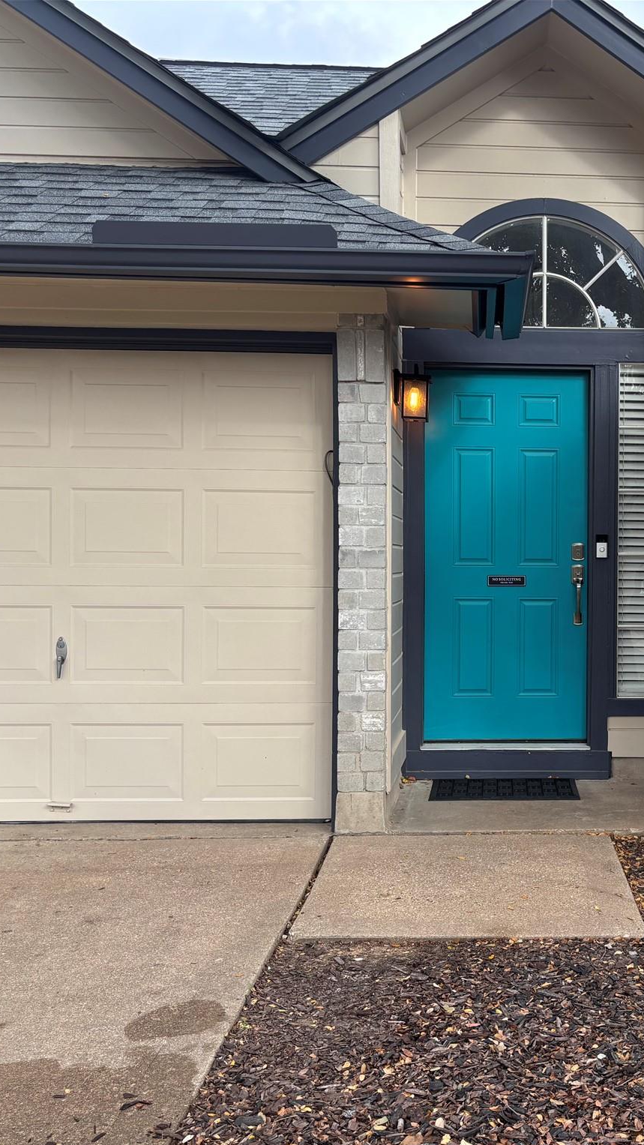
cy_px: 575
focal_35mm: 38
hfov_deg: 30.1
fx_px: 1154
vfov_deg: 52.8
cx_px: 556
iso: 50
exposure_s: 1/394
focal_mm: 5.96
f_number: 1.6
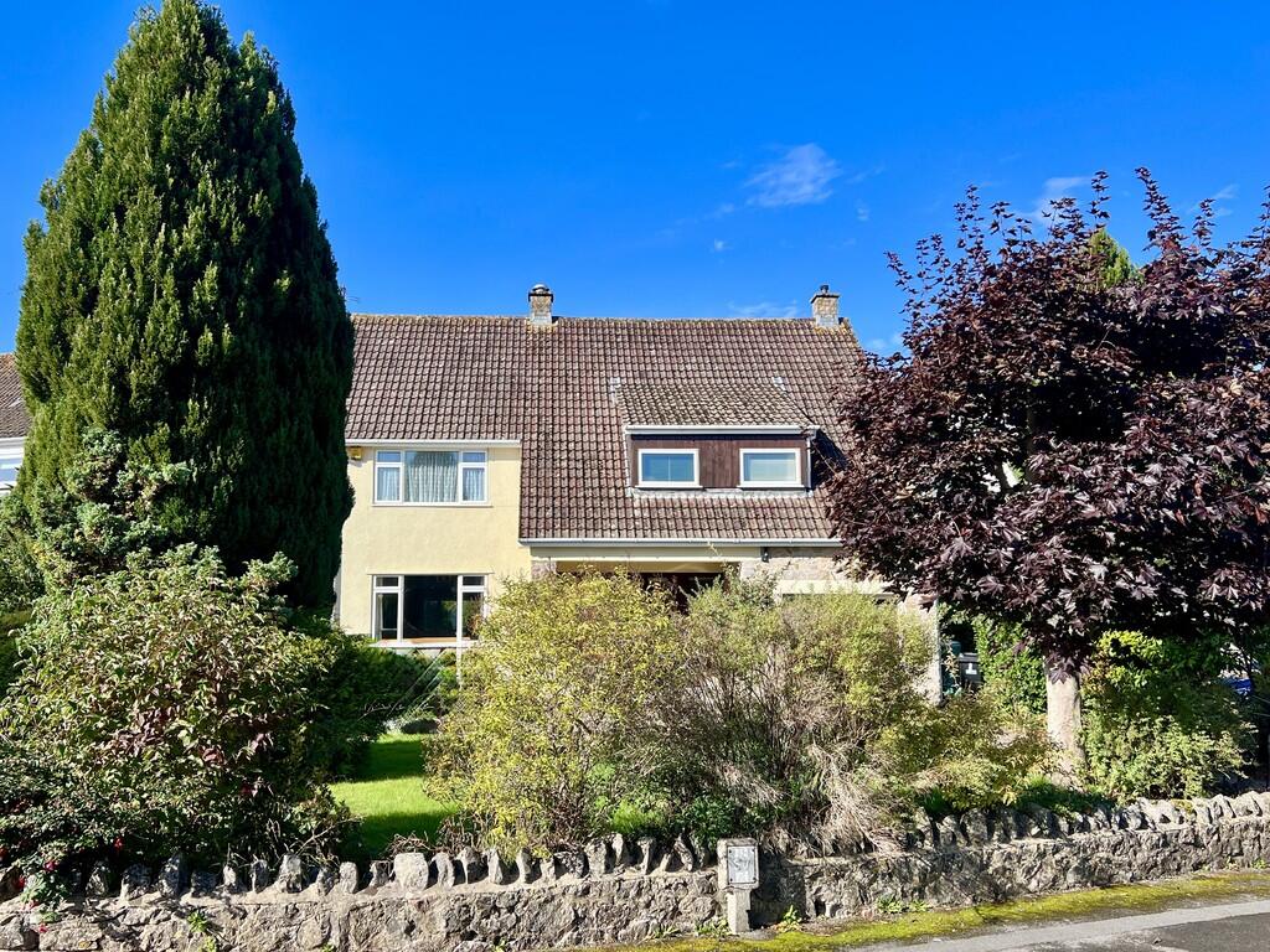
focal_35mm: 26
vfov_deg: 53.1
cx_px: 635
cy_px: 476
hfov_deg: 67.3
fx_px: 954
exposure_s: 1/1901
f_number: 1.5
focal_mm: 5.7
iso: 50
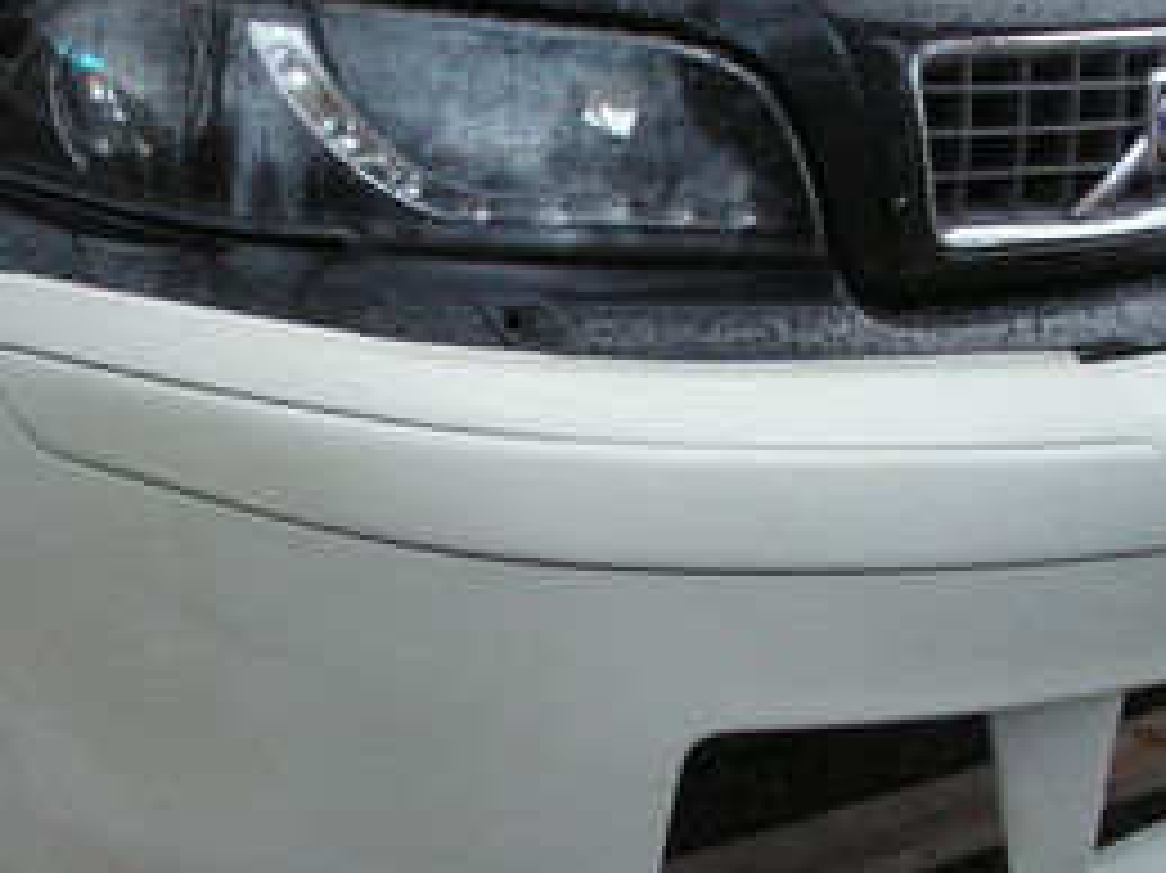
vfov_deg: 16.6
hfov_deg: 22.0
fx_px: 2996
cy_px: 522
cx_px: 504
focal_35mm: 89
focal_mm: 6
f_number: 3.2
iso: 125
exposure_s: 1/40
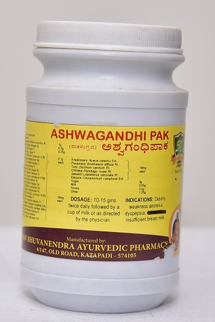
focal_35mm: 75
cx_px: 108
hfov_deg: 18.2
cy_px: 161
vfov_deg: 27.0
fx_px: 673
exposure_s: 1/200
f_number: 5
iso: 1600
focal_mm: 75
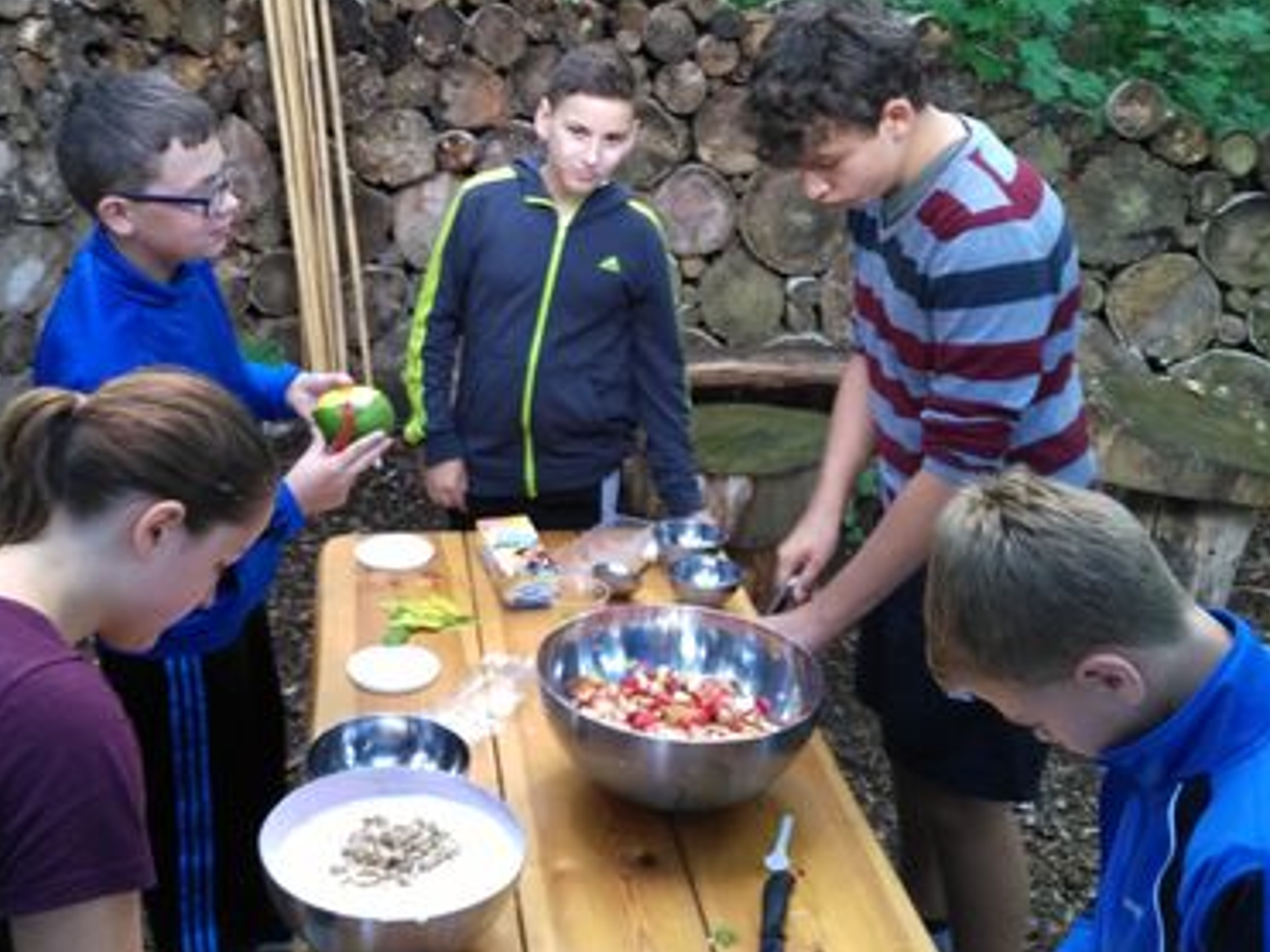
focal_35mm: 42
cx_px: 505
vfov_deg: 34.3
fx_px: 1540
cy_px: 419
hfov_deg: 44.6
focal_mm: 2.96
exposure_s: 1/30
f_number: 2
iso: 233
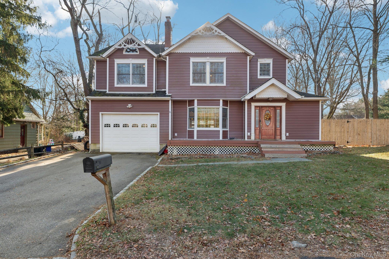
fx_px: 216
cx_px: 194
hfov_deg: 84.0
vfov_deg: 61.9
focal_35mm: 20
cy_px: 130
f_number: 8
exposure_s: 1/125
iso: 250
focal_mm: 20
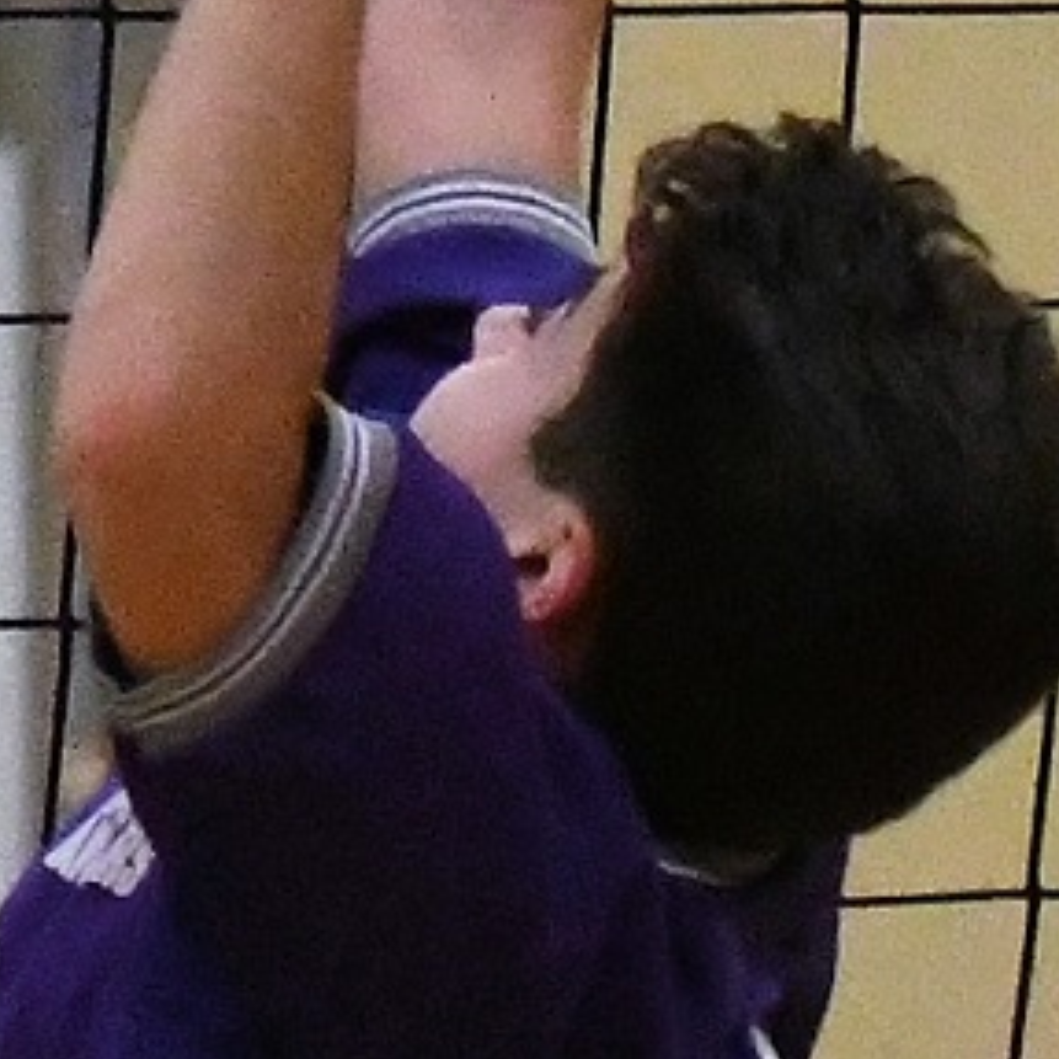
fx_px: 13741
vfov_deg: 4.4
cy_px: -277
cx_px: -168
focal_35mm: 397
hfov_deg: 4.4
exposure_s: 1/1000
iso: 8000
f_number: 2.8
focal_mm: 70
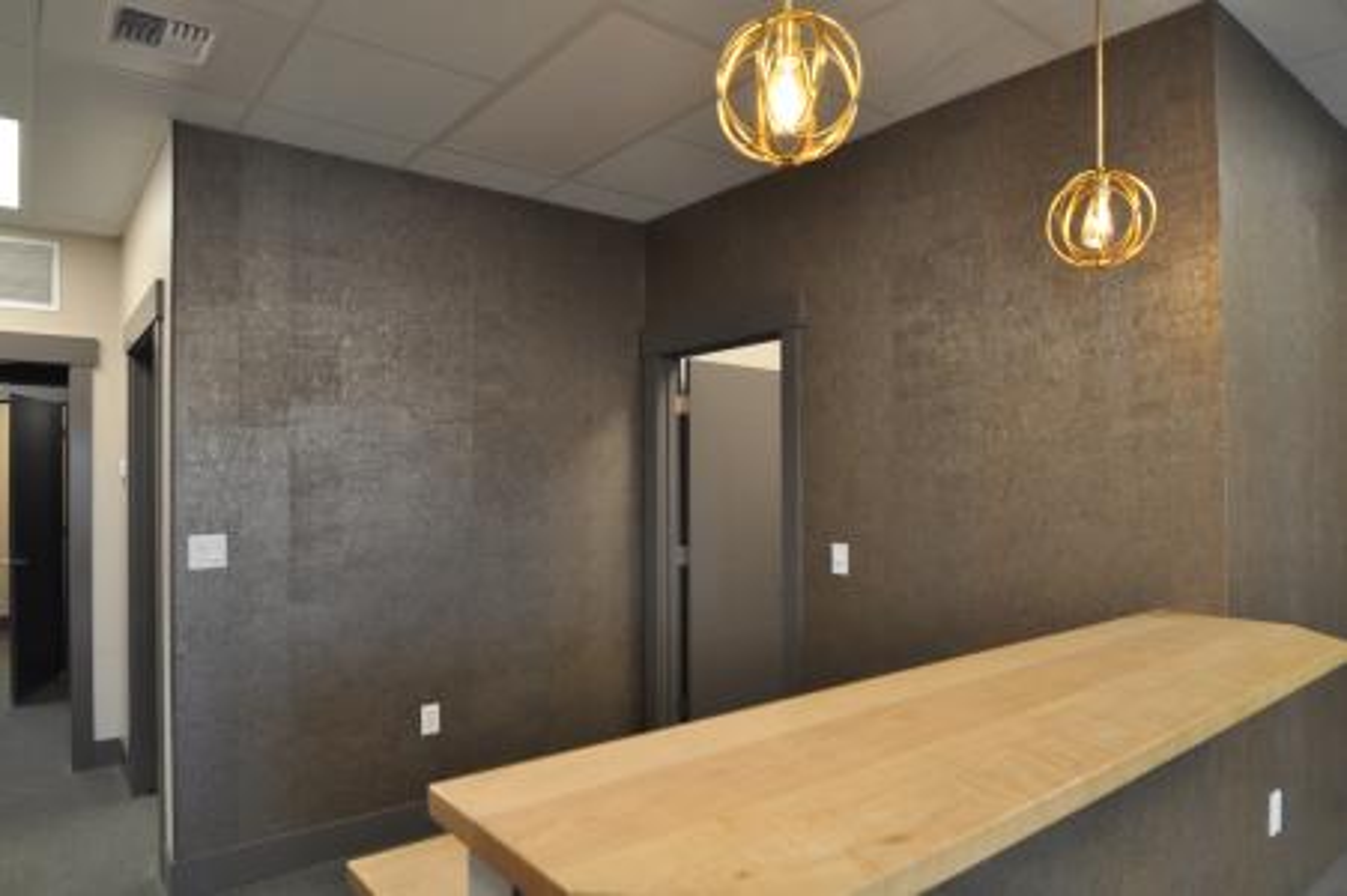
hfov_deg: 81.2
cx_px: 674
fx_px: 785
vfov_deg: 59.4
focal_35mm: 21
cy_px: 448
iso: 450
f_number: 4
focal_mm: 14
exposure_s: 1/60
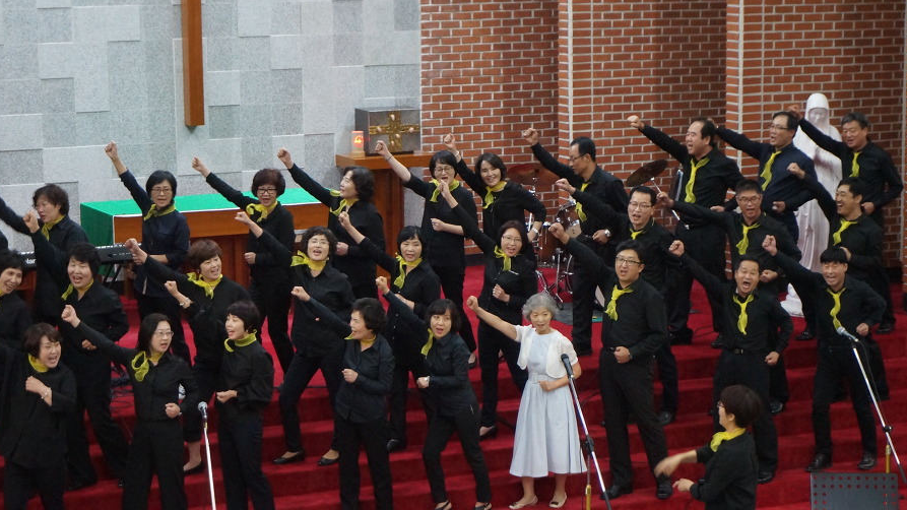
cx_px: 427
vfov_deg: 13.4
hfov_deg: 23.7
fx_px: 2164
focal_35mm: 90
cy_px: 295
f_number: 5.6
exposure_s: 1/50
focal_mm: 50
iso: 3200
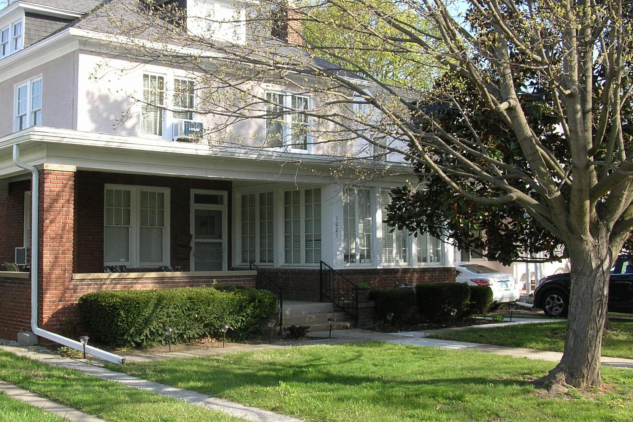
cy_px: 198
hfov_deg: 42.6
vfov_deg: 29.2
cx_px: 255
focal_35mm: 46
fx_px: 809
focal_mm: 6
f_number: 3.7
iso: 50
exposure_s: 1/168
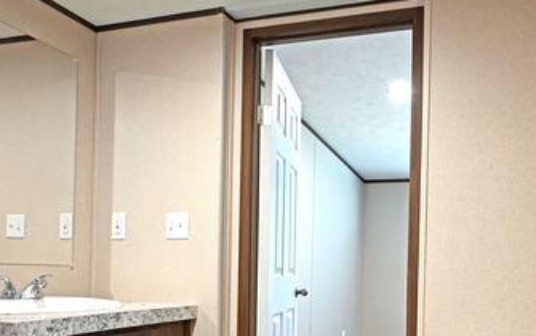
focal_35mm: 35
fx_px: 512
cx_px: 378
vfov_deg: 35.1
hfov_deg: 53.6
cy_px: 274
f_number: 3.5
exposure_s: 1/20
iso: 280
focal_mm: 12
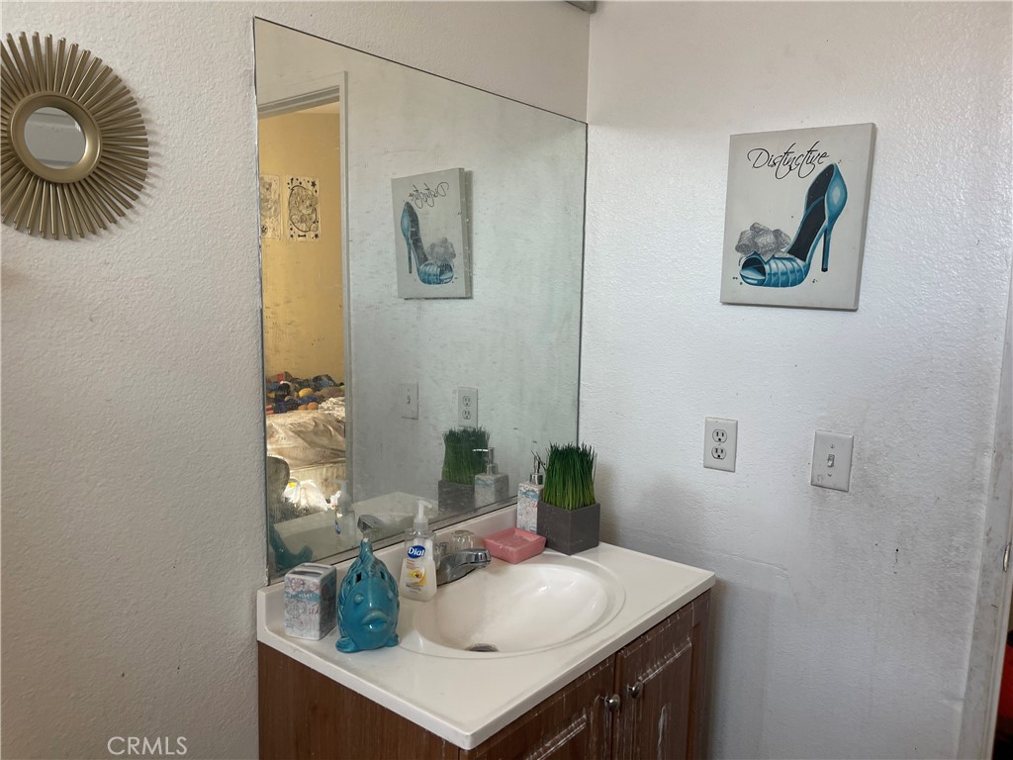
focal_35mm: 26
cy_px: 380
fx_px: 761
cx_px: 506
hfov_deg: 67.3
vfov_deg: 53.1
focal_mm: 5.1
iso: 64
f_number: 1.6
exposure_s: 1/60
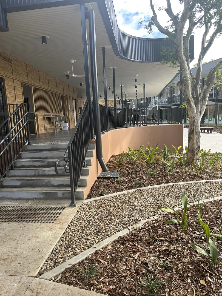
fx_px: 205
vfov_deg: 71.6
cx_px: 111
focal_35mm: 24
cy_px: 148
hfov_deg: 56.8
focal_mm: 6.86
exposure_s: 1/718
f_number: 1.78
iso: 80
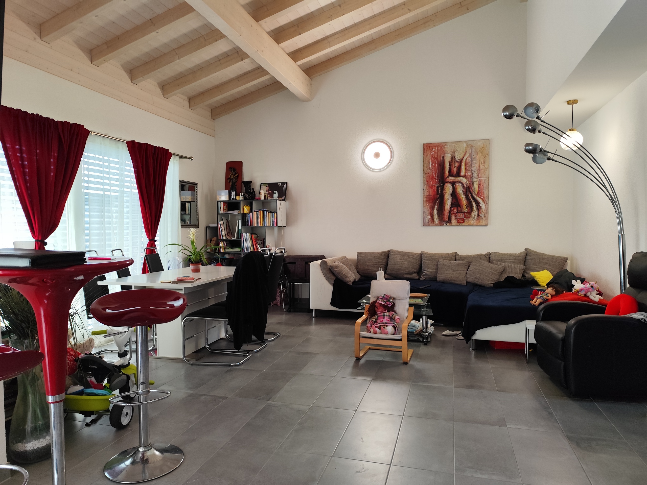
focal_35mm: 23
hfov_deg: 73.9
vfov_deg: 58.9
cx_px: 324
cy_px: 242
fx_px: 430
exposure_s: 1/50
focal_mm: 6.14
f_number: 1.65
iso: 320
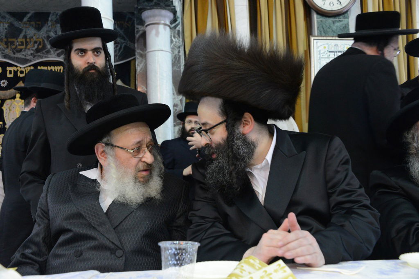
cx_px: 210
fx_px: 466
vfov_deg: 33.4
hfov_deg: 48.5
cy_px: 140
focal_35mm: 40
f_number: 5.6
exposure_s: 1/60
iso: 4000
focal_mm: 40
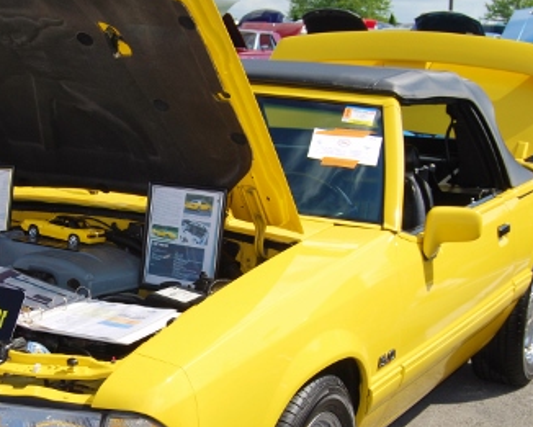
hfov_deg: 22.7
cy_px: 288
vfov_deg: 18.4
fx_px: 1310
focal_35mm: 83
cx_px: 123
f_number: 10
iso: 100
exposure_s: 1/200
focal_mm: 30
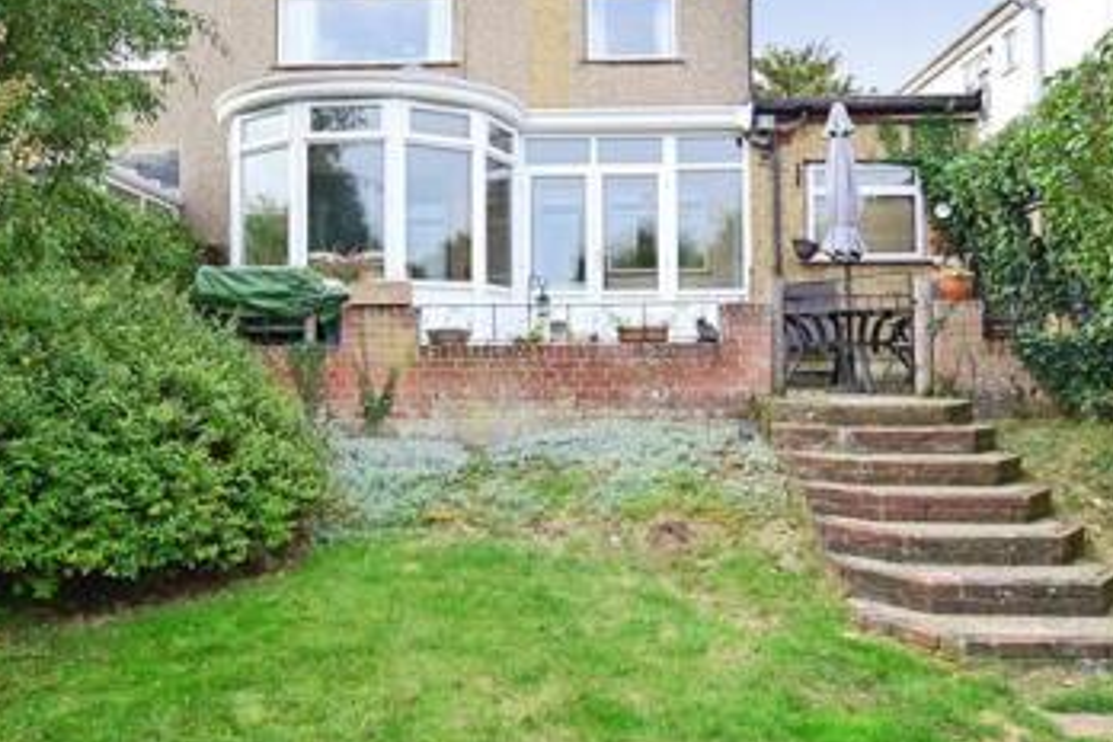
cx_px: 493
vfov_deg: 40.4
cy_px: 299
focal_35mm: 32
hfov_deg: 57.9
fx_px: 1004
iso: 200
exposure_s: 1/160
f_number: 7.1
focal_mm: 11.5
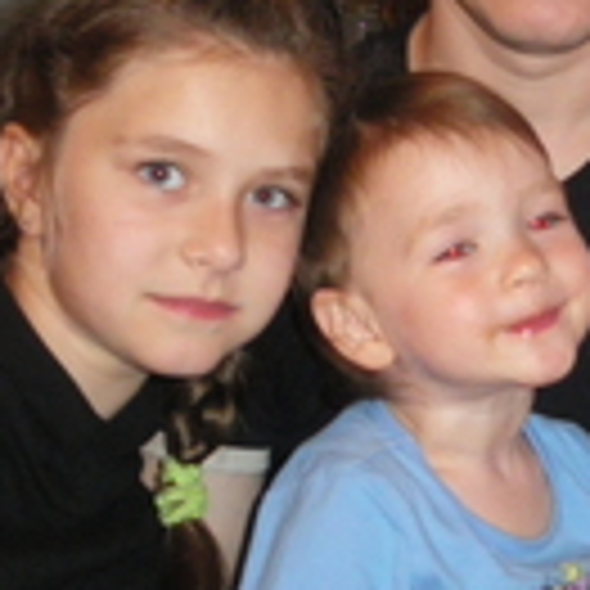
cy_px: 176
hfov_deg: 15.3
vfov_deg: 15.9
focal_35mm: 109
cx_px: 743
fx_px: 2102
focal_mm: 6.3
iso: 400
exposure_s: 1/50
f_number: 3.5
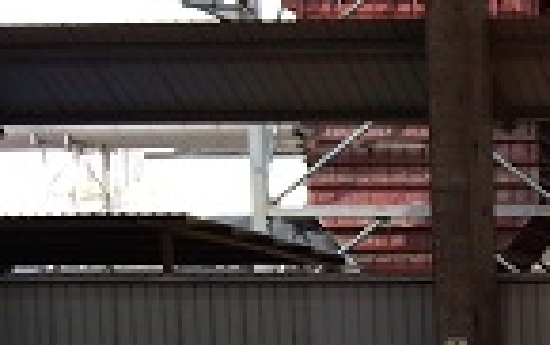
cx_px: 937
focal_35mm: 106
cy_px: 544
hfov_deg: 16.8
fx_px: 1591
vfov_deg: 11.8
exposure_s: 1/432
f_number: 2.2
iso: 32
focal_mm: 4.15
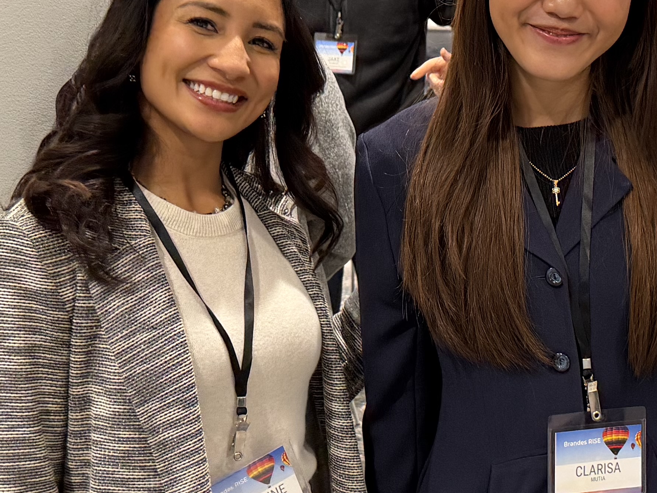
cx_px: 505
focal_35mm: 77
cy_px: 243
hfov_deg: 25.0
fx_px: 1461
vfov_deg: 19.1
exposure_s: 1/60
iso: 320
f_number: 1.78
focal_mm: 6.76
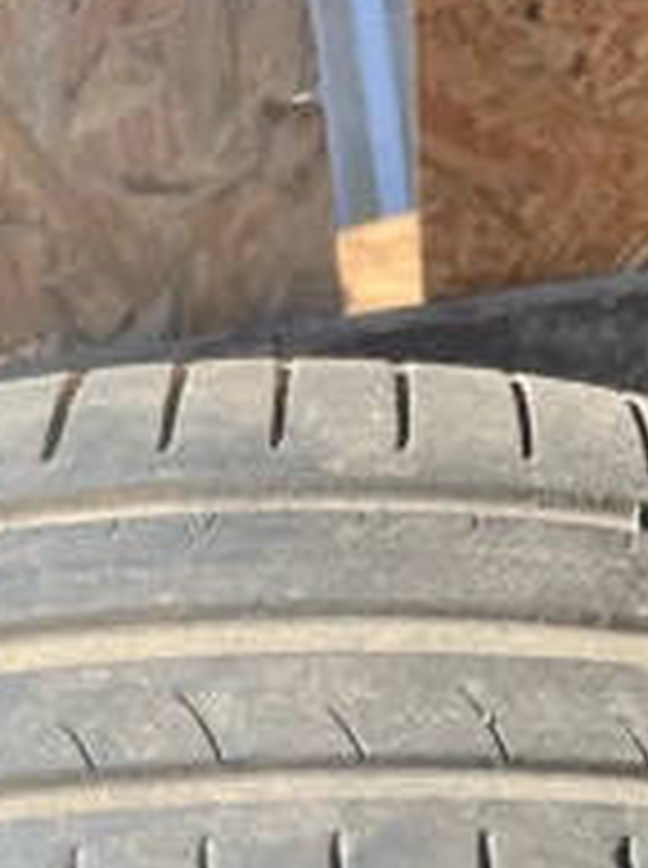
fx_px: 1352
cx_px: 356
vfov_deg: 32.7
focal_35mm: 54
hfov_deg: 26.9
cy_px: 872
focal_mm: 4.2
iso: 32
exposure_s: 1/509
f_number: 1.6
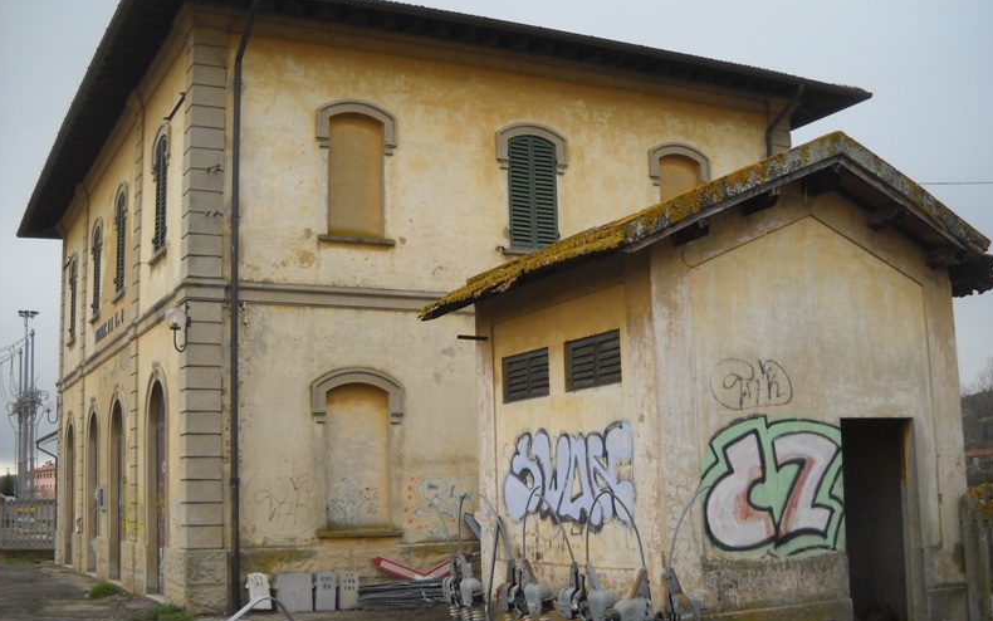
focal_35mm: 44
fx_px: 1191
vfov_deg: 29.2
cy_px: 332
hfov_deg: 45.3
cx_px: 495
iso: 64
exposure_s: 1/337
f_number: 3.1
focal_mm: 6.72
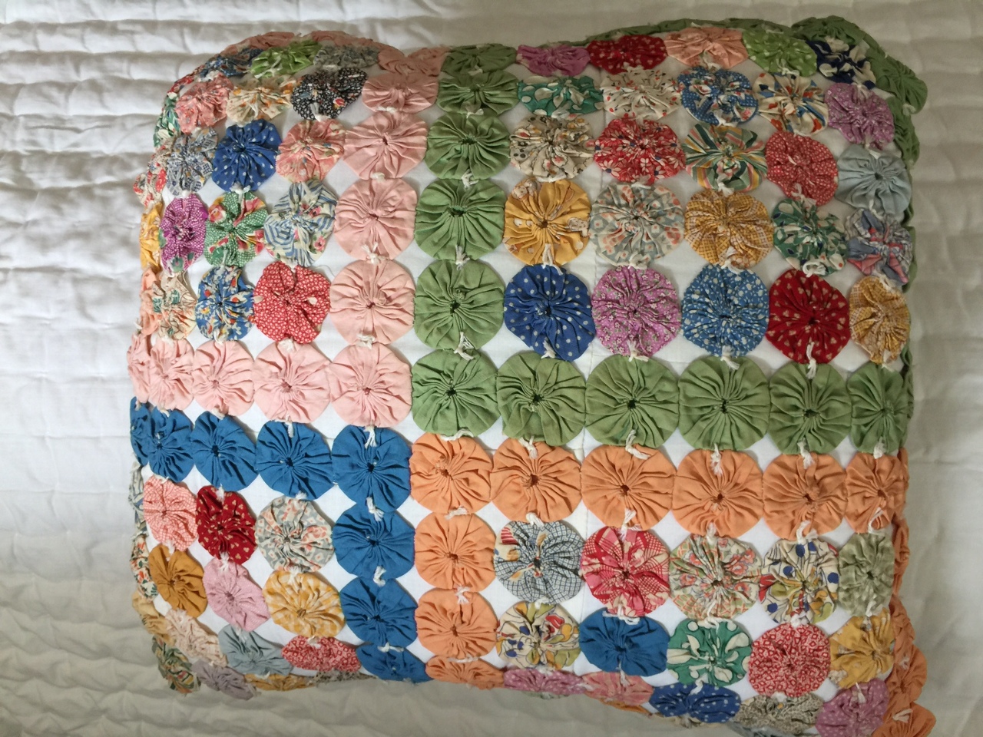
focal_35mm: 29
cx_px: 492
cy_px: 368
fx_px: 824
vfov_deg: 48.2
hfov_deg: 61.7
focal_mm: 4.15
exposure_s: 1/15
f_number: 2.2
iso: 32
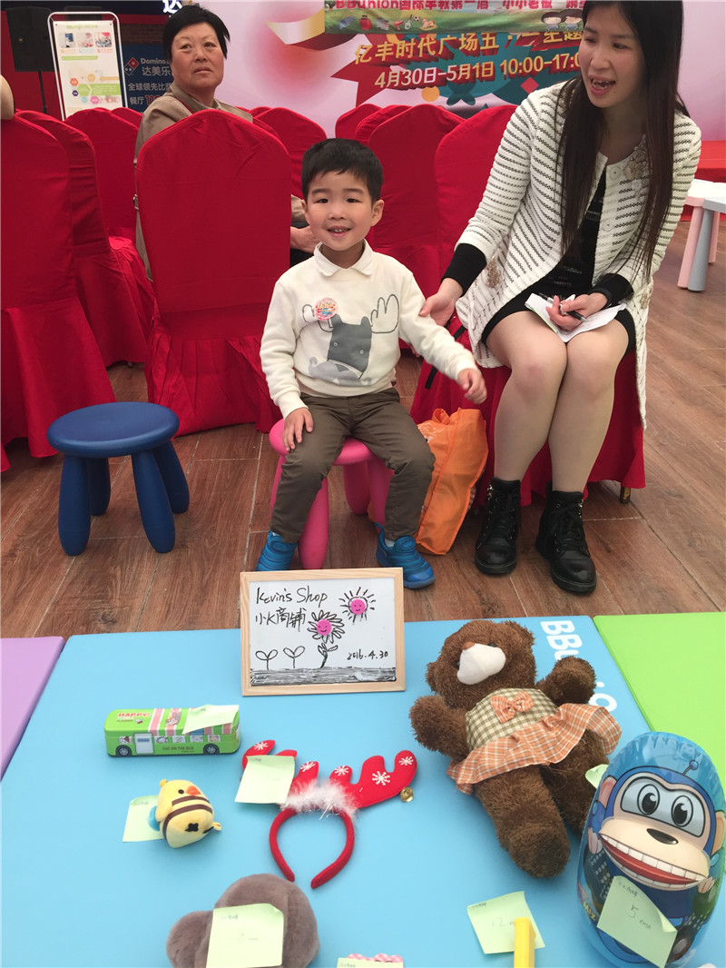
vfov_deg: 61.6
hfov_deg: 48.2
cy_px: 484
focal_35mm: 29
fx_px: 811
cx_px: 363
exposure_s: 1/100
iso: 50
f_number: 2.2
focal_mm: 4.15
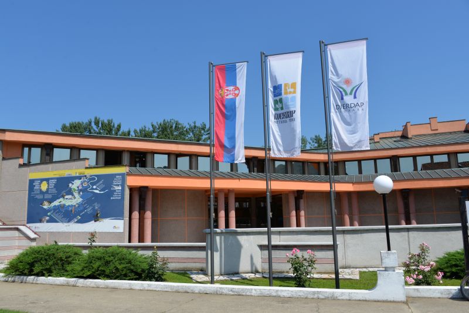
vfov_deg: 46.4
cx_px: 234
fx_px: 365
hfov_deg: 65.5
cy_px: 156
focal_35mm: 28
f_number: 8
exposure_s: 1/250
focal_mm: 28
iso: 100
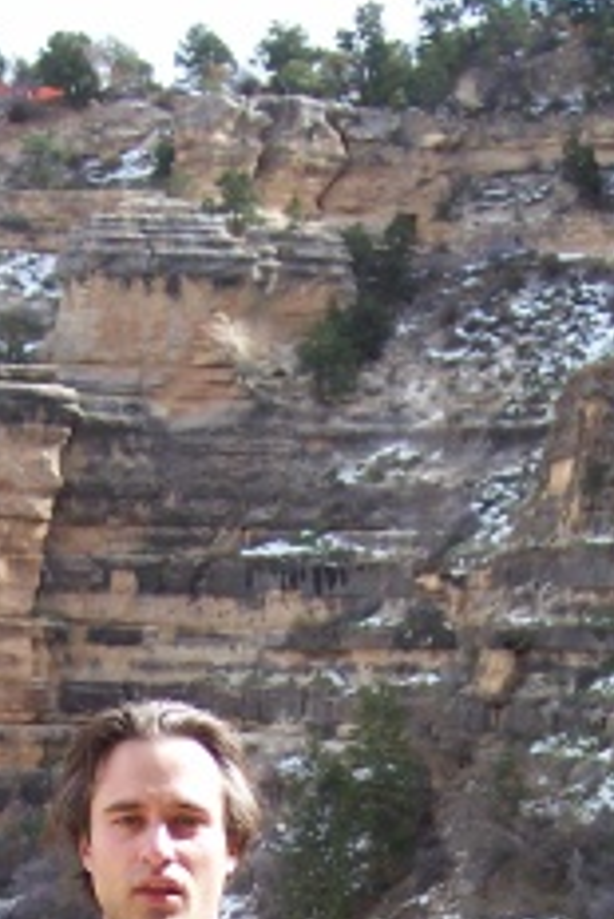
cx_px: 109
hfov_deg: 12.5
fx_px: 2784
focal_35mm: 109
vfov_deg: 17.9
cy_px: 1062
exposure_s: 1/700
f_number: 2.8
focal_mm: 8
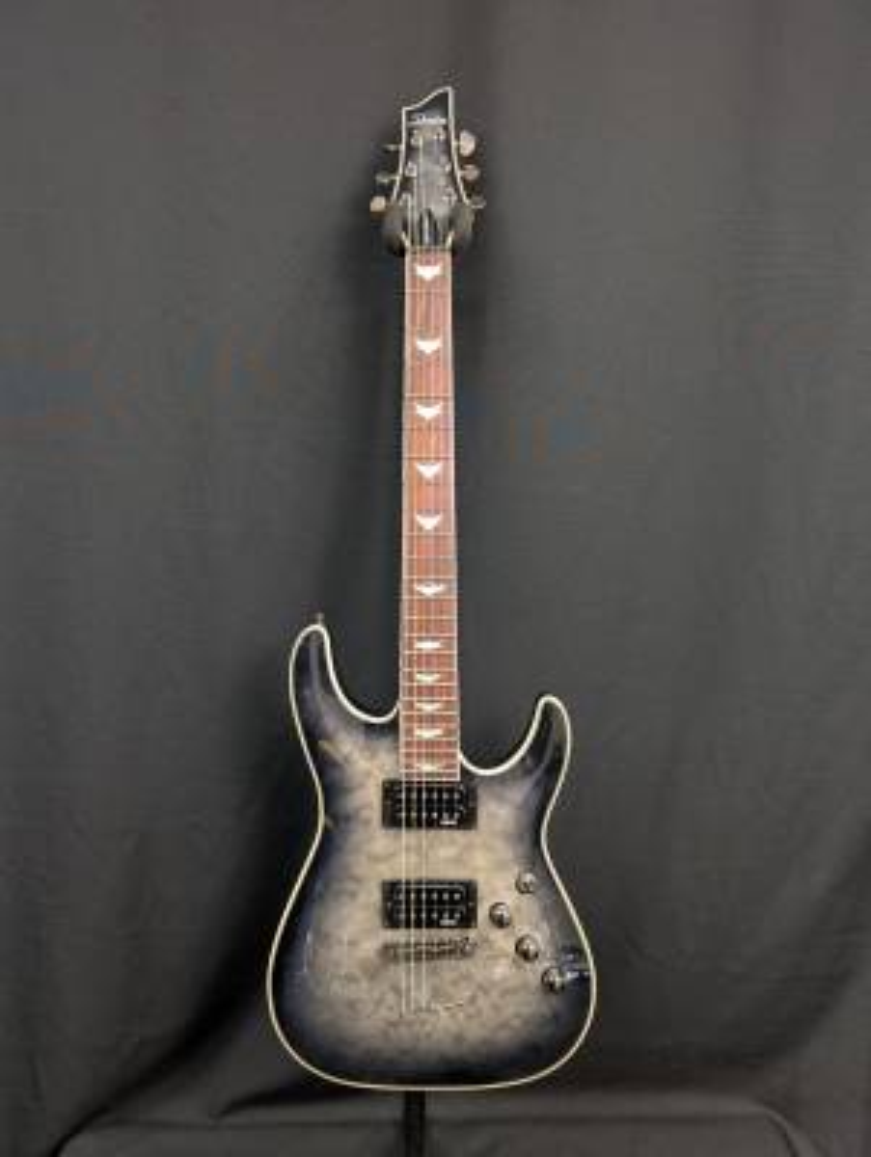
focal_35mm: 24
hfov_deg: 56.9
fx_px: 803
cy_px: 578
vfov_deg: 71.5
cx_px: 436
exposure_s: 1/41.7
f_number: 1.68
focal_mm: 6.9
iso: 178
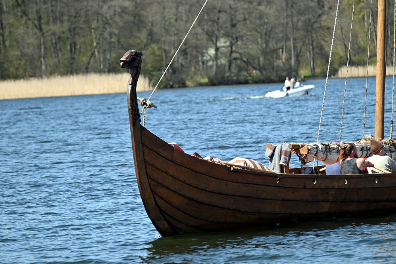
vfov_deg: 5.5
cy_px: 132
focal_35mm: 250
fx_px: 2750
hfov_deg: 8.2
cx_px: 198
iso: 360
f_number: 5.6
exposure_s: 1/1000
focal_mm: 250
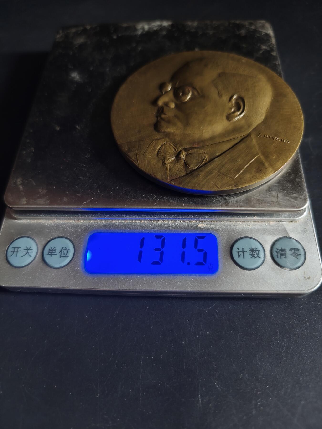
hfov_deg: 58.9
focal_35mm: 23
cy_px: 214
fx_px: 285
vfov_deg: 73.9
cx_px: 161
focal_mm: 6.06
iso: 800
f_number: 1.6
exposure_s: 1/24.8
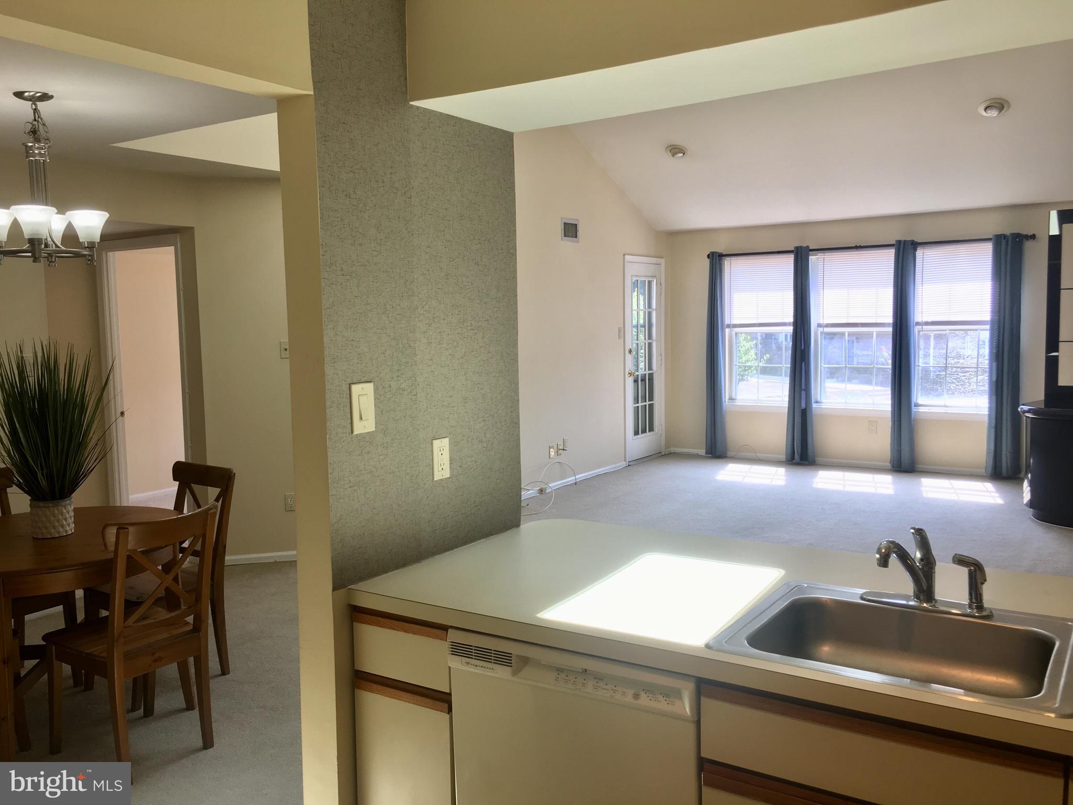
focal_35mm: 29
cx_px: 536
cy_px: 402
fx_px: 899
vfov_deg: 48.2
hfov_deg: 61.7
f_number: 2.2
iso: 25
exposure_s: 1/60
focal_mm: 4.15
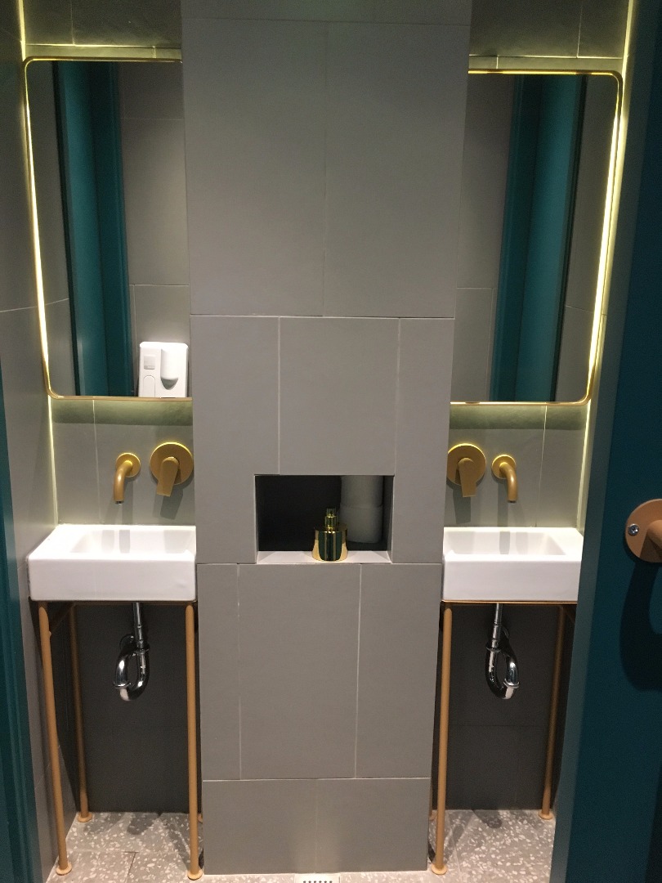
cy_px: 442
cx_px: 331
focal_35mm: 29
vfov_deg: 61.7
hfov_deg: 48.2
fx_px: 739
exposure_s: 1/33
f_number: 2.2
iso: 250
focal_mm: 4.15
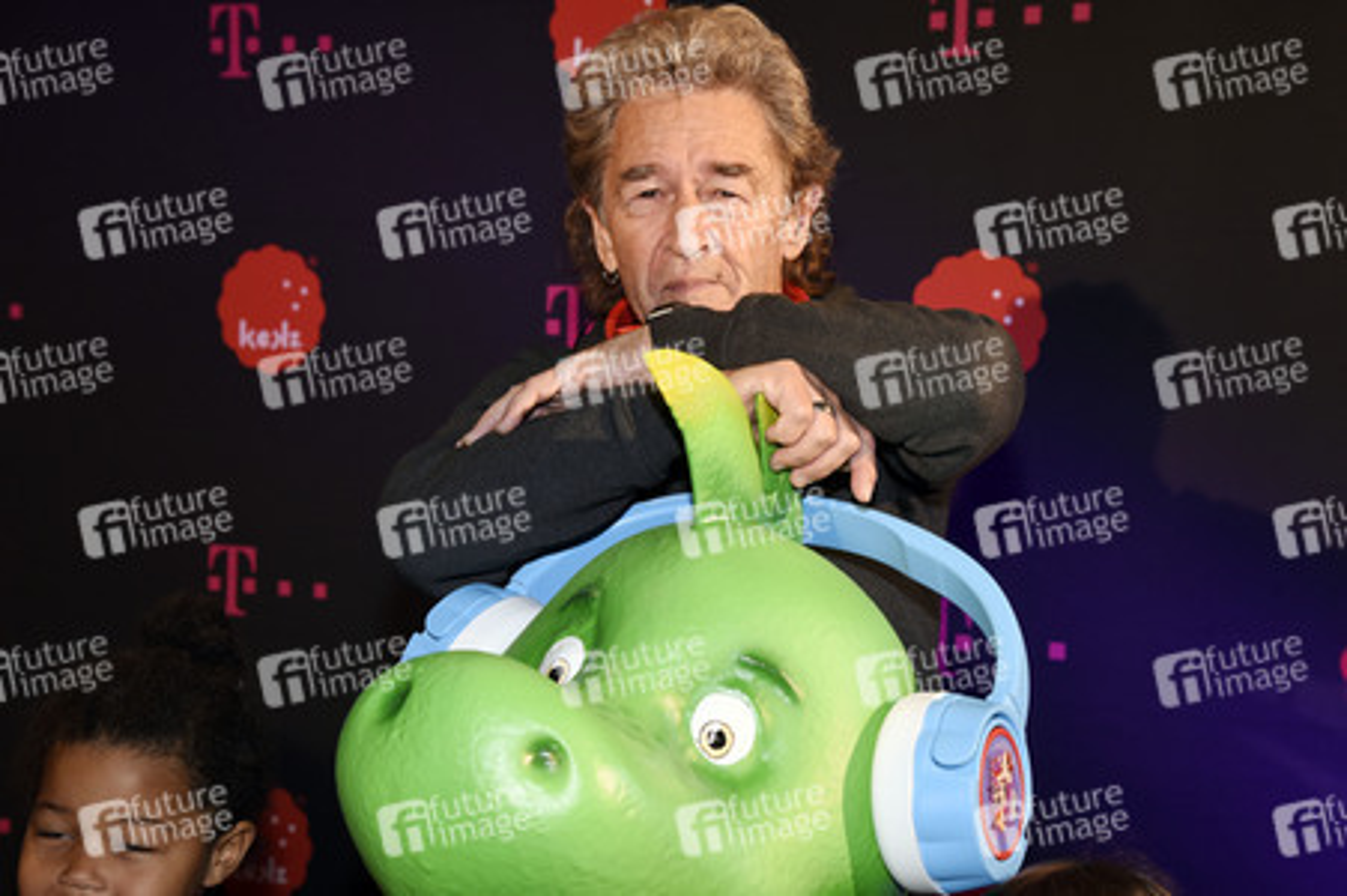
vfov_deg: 23.3
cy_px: 448
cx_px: 674
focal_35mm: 58
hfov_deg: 34.5
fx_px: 2169
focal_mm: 58
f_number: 6.3
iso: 1600
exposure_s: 1/125
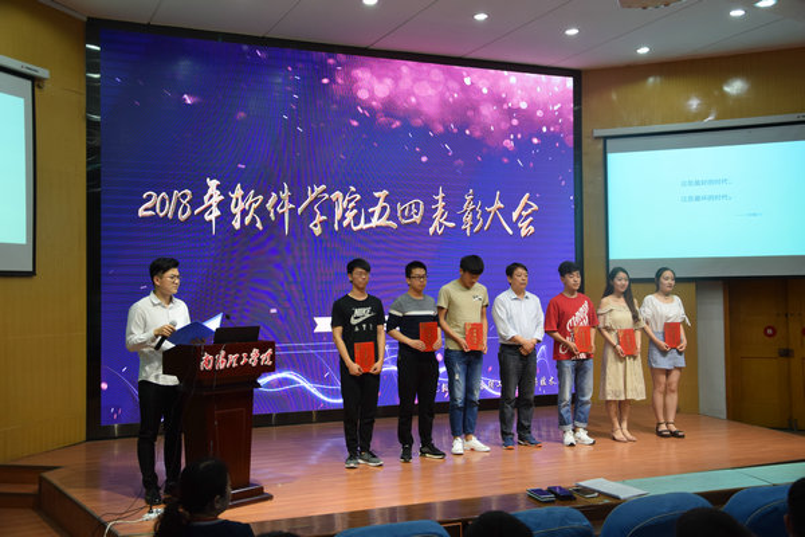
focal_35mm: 39
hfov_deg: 49.6
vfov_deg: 34.2
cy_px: 268
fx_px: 872
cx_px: 402
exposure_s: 1/40
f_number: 4
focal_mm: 26
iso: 500
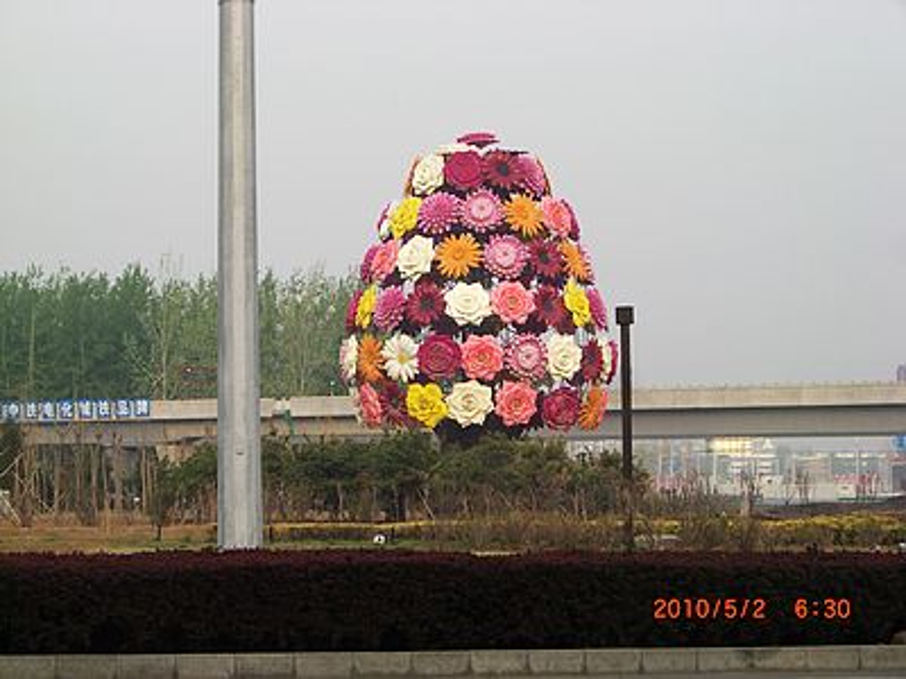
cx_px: 453
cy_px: 340
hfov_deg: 17.3
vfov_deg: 13.0
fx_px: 2984
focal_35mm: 114
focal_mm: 18.6
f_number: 5.2
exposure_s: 1/200
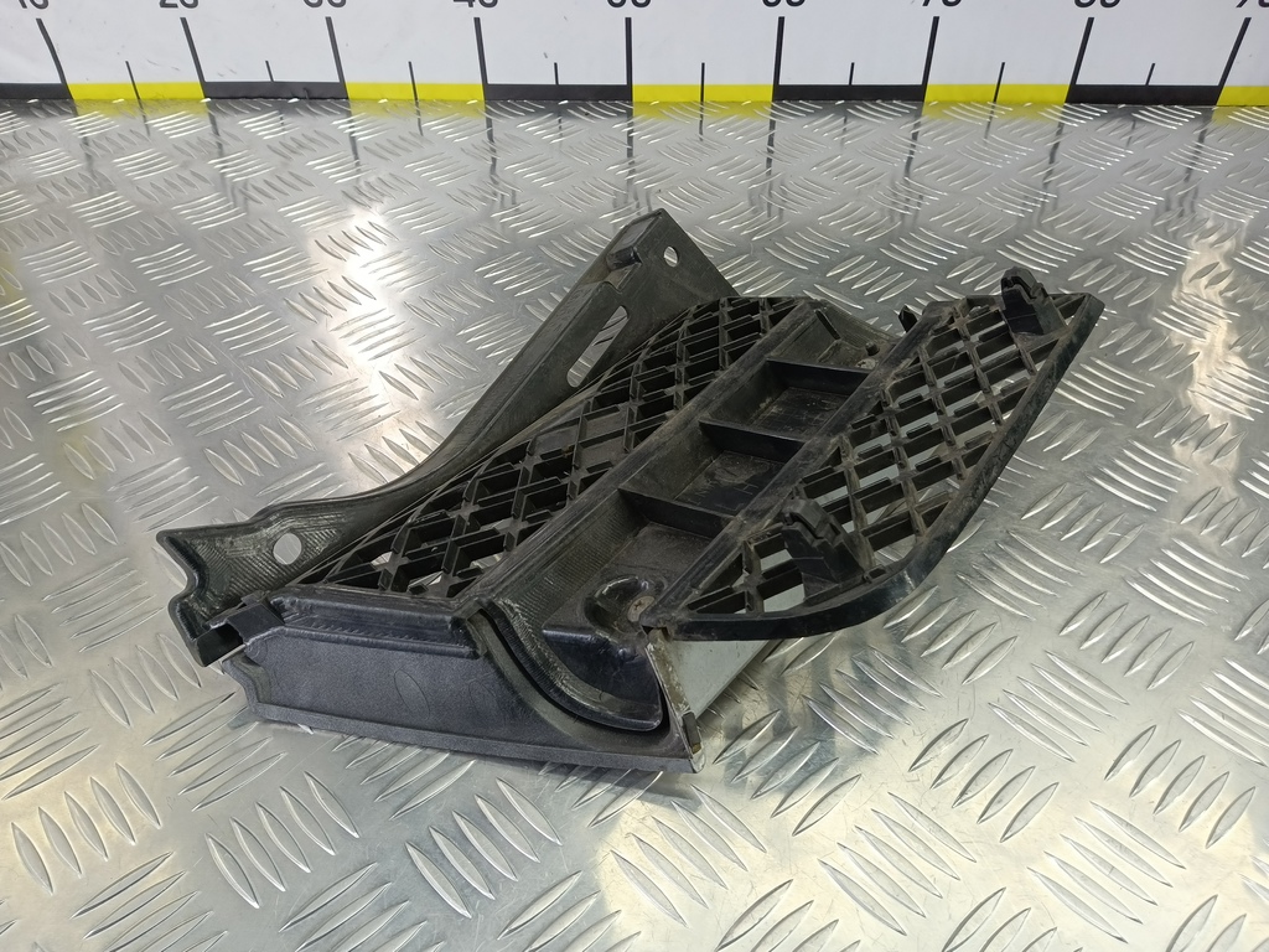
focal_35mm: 23
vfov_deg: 58.9
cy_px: 476
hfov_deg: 73.9
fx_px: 843
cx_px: 634
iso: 139
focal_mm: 4.11
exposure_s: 1/50
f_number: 1.6
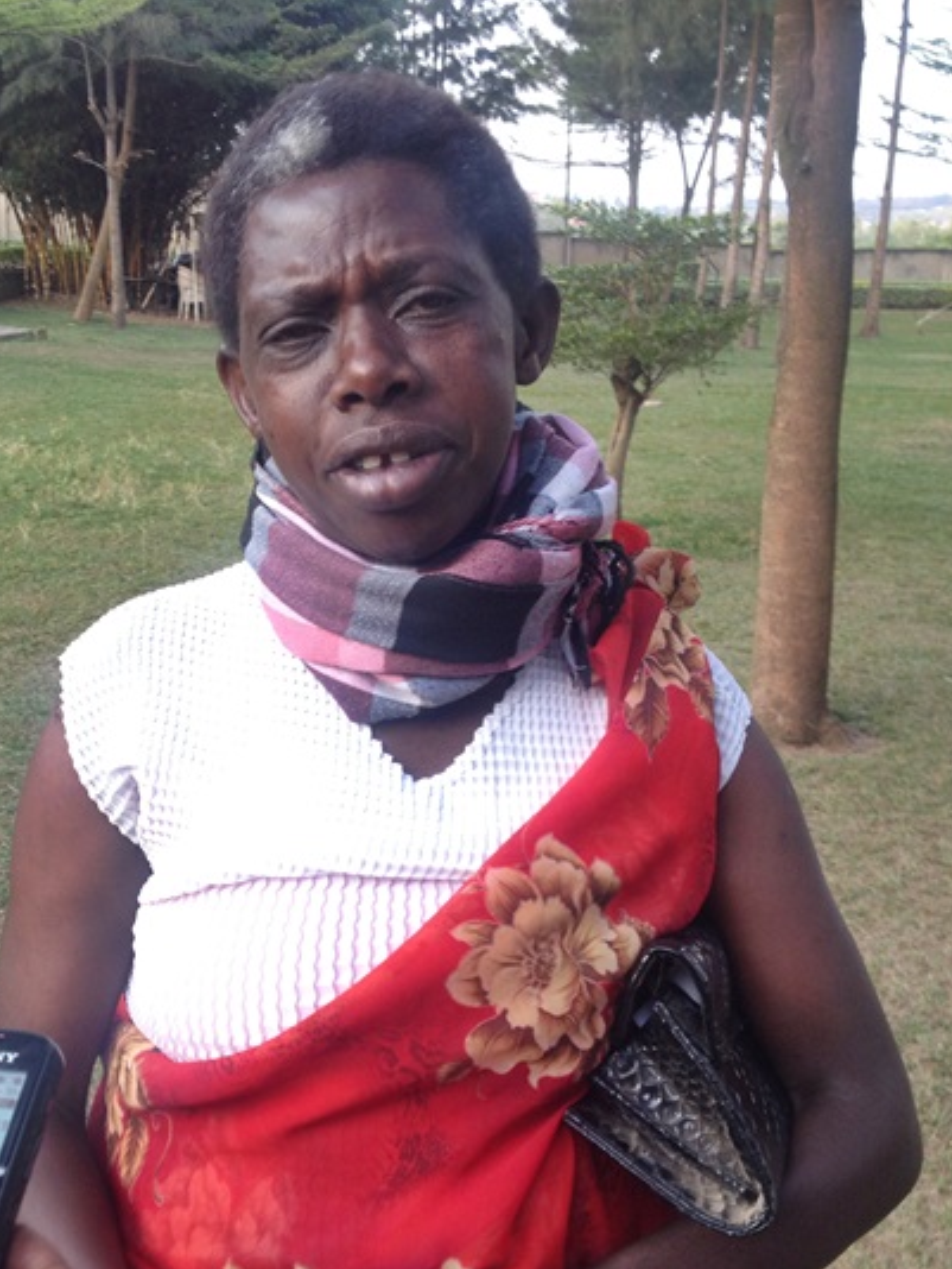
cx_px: 341
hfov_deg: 30.7
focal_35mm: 47
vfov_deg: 40.4
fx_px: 1722
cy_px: 637
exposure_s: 1/40
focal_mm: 4.28
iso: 64
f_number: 2.4
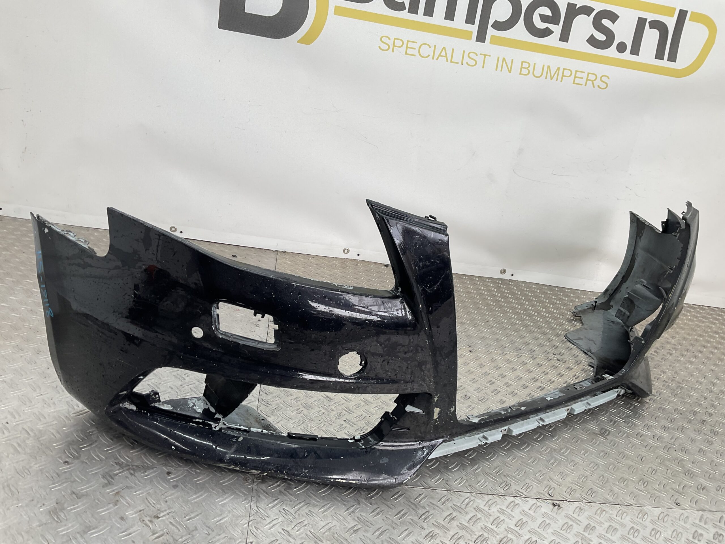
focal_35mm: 29
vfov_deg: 48.2
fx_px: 607
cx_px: 362
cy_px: 272
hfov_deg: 61.7
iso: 20
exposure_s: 1/120
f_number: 1.8
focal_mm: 3
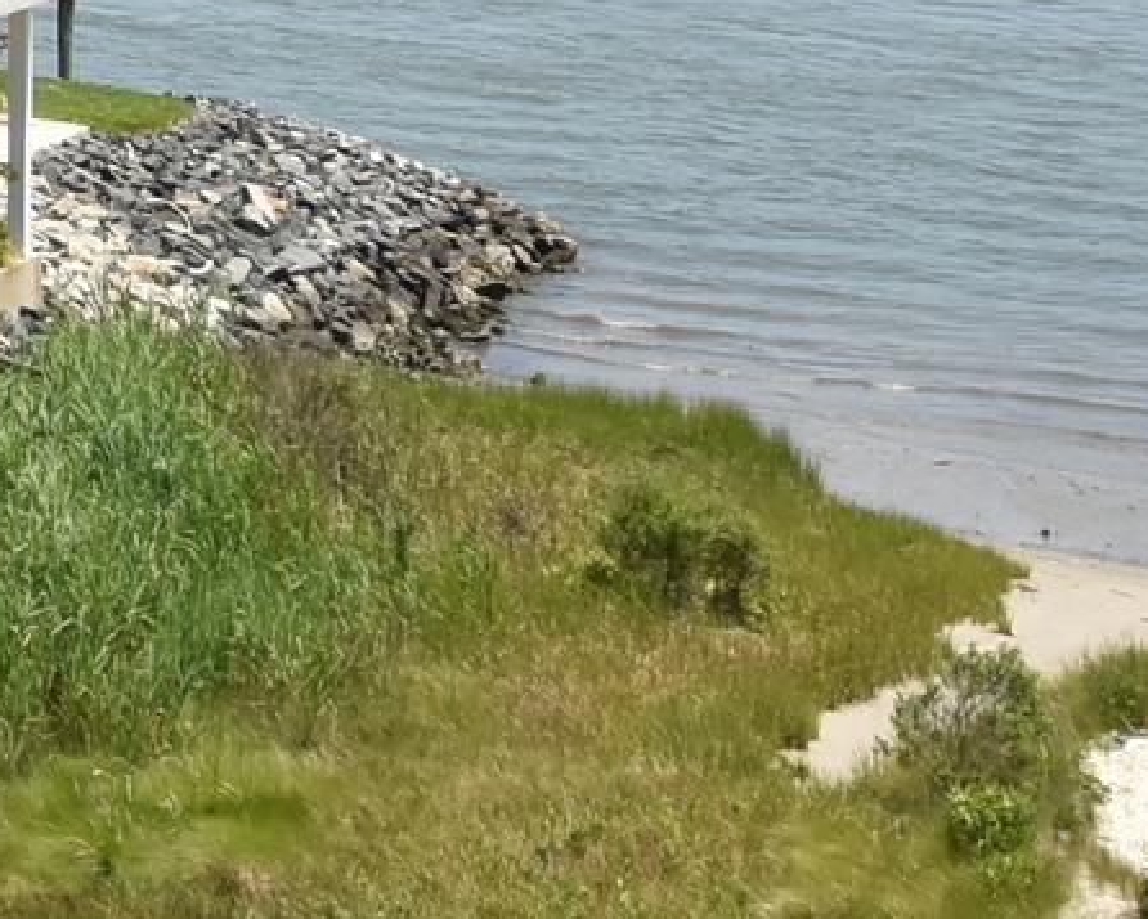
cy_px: -819
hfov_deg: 10.2
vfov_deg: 8.2
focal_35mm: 181
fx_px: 6151
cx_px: -797
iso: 640
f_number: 13
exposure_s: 1/640
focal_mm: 28
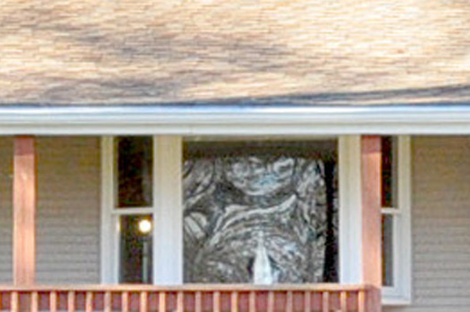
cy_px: 91
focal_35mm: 167
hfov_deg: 12.2
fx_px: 2178
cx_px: -15
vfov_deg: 8.2
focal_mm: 20
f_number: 8
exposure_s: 1/200
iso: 800
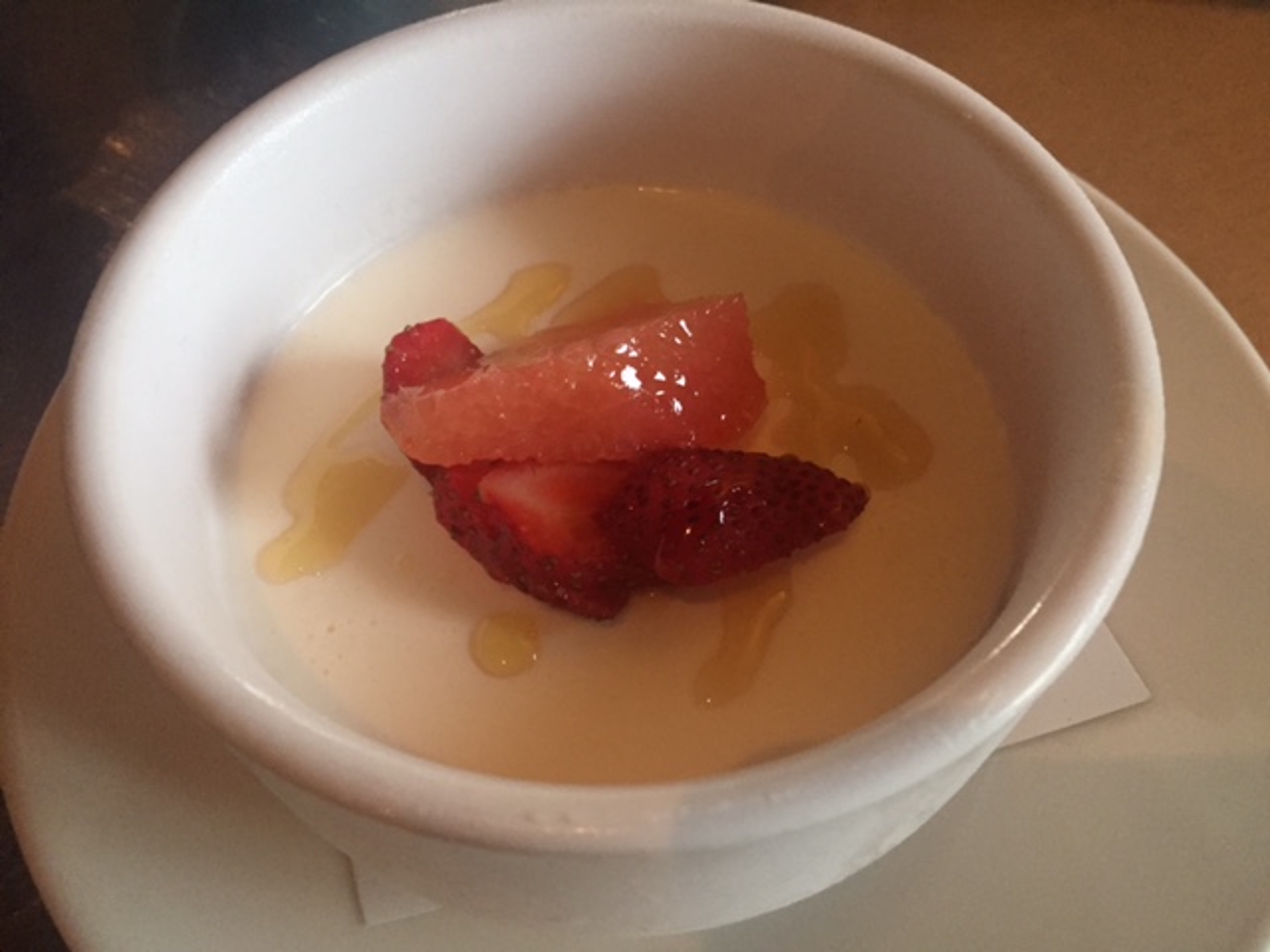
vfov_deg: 48.2
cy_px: 476
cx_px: 635
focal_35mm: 29
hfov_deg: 61.7
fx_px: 1064
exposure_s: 1/20
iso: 250
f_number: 2.2
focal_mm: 4.15
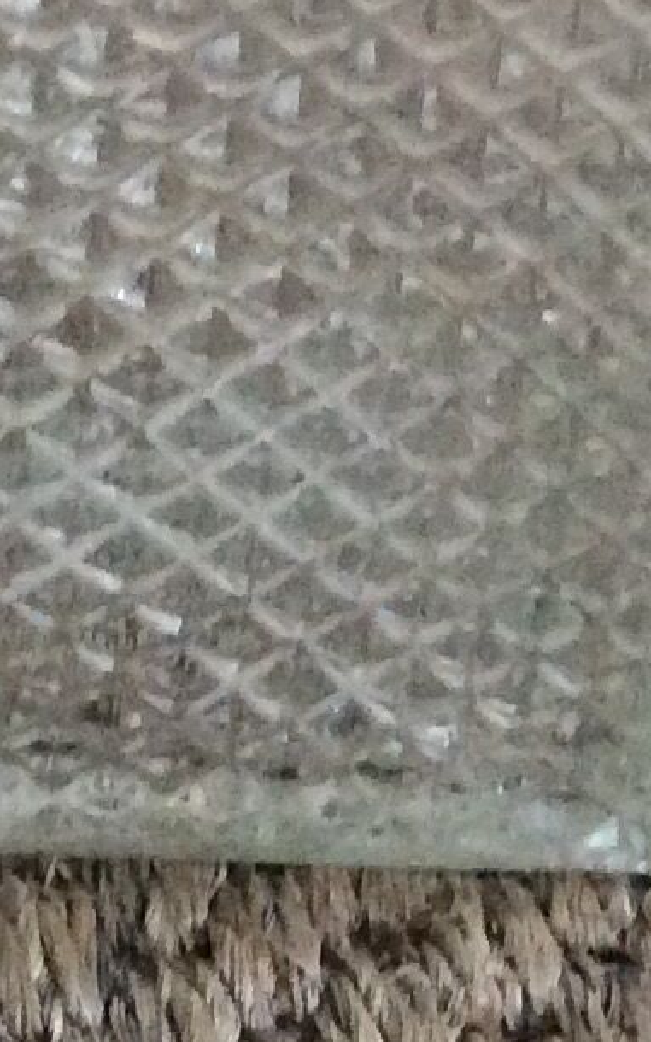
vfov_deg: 14.1
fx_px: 4090
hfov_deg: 9.0
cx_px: -84
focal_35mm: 144
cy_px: -212
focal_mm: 3.3
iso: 320
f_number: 2.4
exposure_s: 1/25
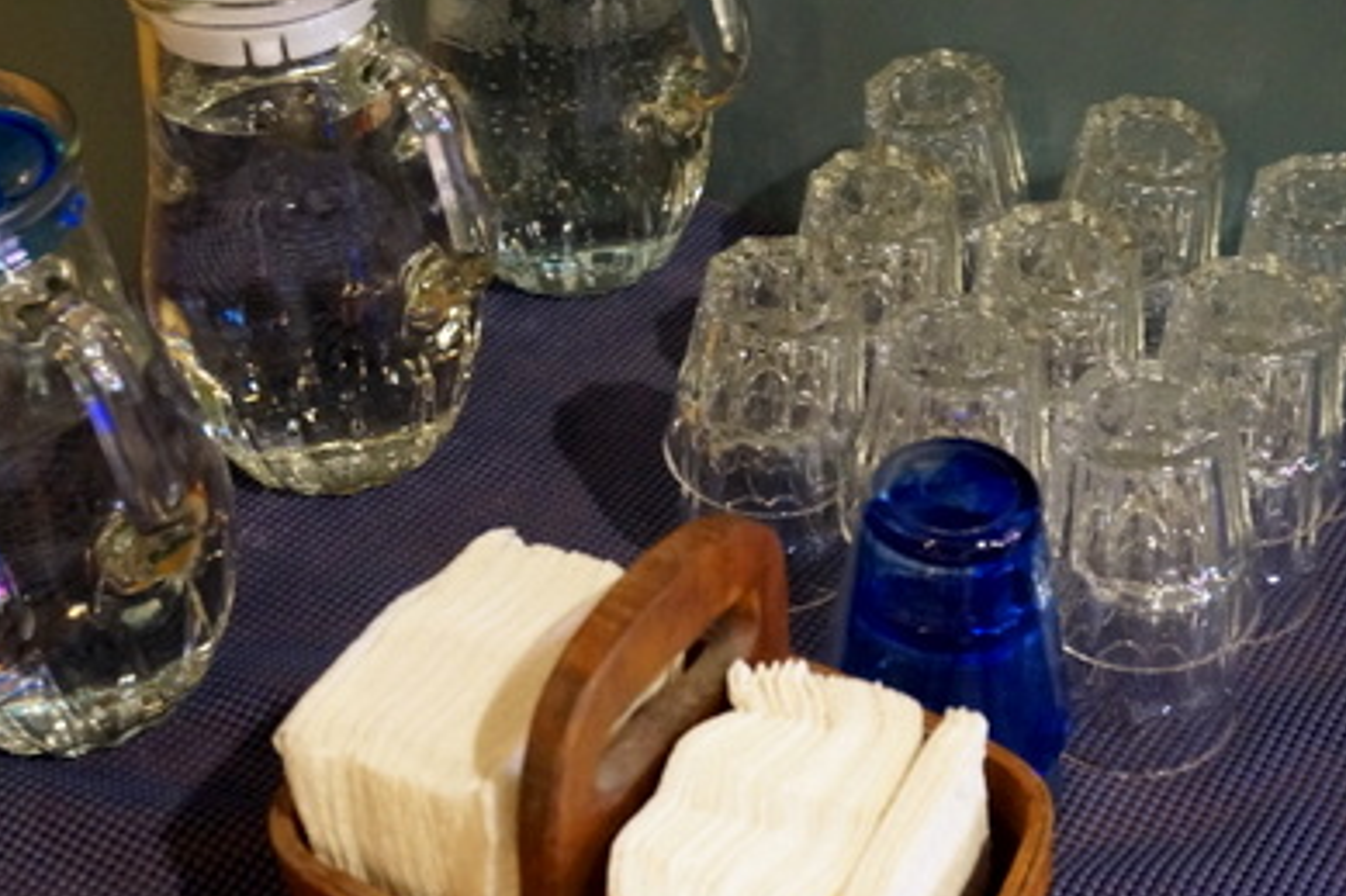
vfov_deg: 26.1
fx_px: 1937
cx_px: 678
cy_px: 431
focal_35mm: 52
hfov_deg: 38.3
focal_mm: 21
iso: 3200
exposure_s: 1/15
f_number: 4
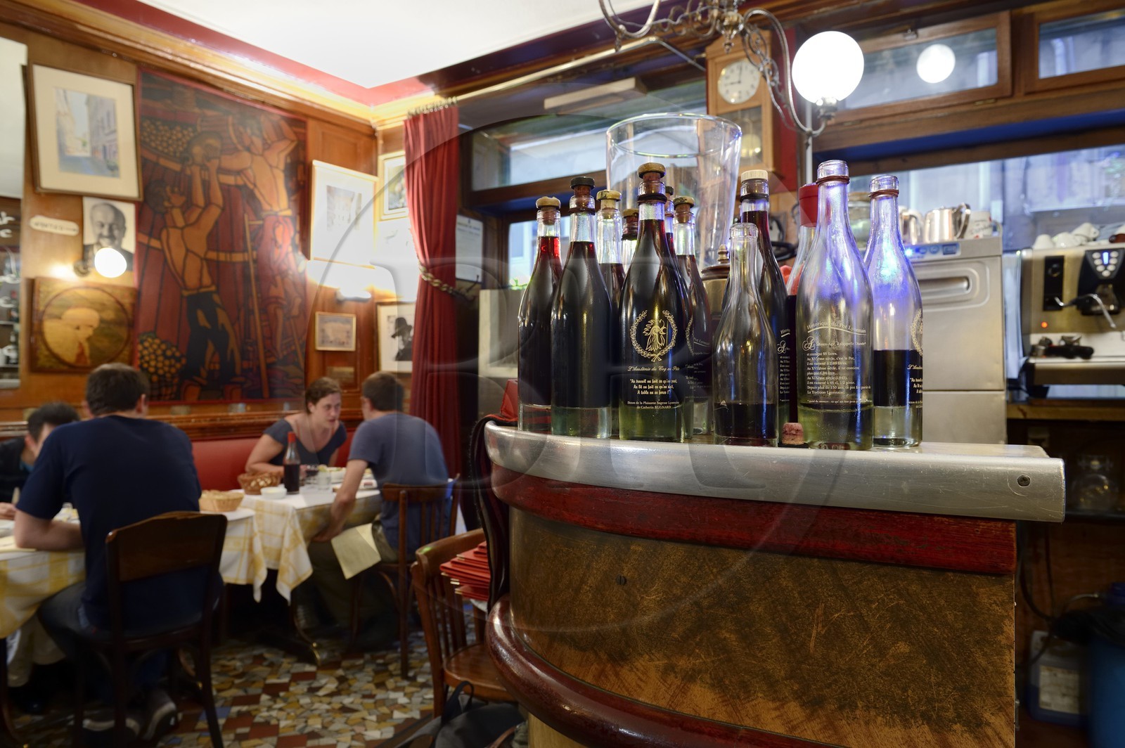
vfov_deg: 53.1
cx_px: 562
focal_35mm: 24
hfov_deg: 73.8
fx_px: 749
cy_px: 374
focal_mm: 24
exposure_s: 1/2
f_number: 7.1
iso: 800
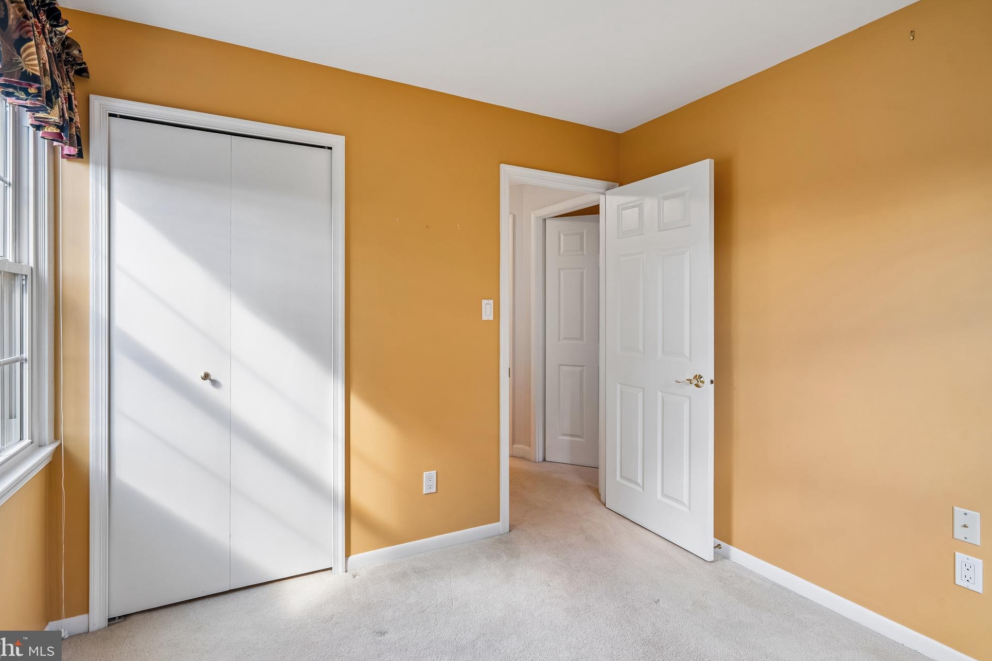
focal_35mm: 17
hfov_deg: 93.2
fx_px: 468
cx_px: 474
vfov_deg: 70.4
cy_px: 317
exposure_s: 1/3.33
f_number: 8
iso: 100
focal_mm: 16
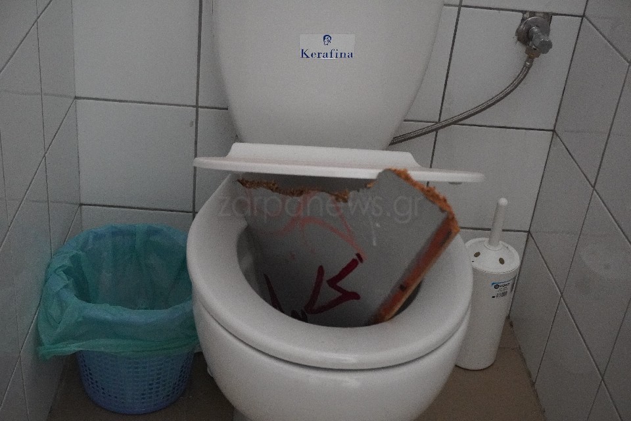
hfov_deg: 38.9
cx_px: 316
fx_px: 894
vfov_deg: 26.5
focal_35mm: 51
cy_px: 210
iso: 6400
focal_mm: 34
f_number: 5
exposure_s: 1/60
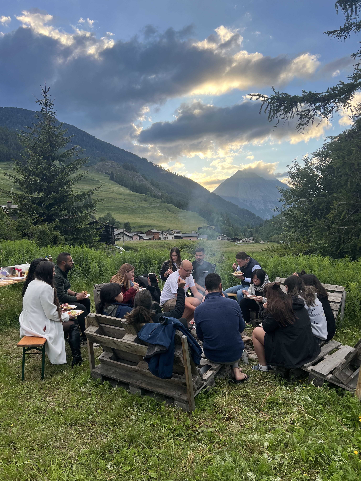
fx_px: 362
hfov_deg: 53.1
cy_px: 240
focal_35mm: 26
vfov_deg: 67.3
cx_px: 180
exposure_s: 1/827
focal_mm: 5.7
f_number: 1.5
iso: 50
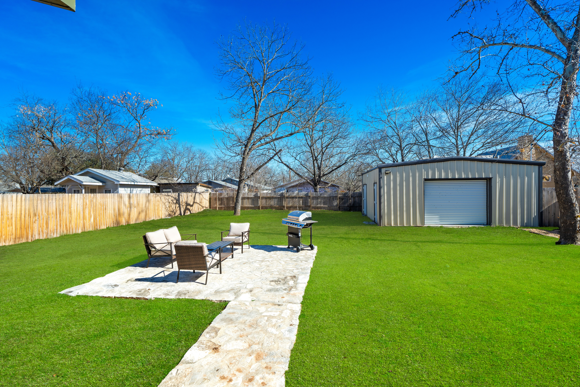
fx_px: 258
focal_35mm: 16
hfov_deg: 96.7
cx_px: 290
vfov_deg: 73.7
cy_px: 194
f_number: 8
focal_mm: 16
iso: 125
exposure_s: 1/200
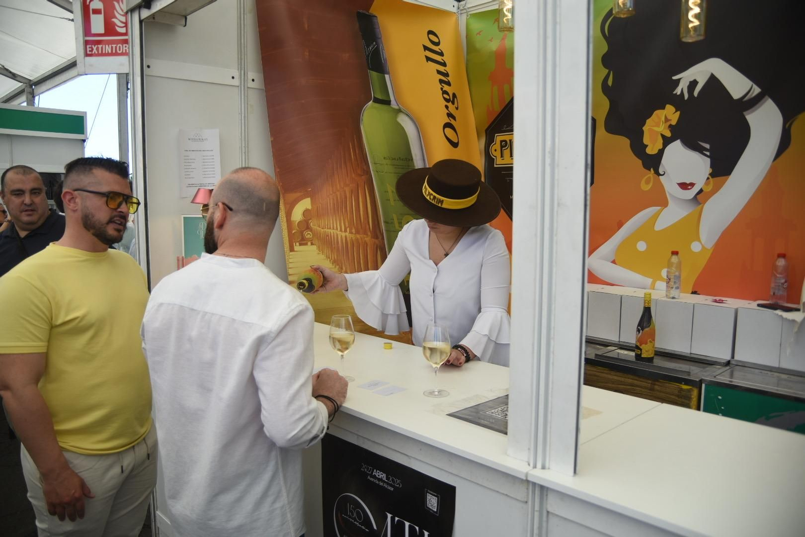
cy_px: 268
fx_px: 648
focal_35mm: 29
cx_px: 402
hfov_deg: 63.7
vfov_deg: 45.0
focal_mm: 29
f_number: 5.6
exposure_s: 1/320
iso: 140
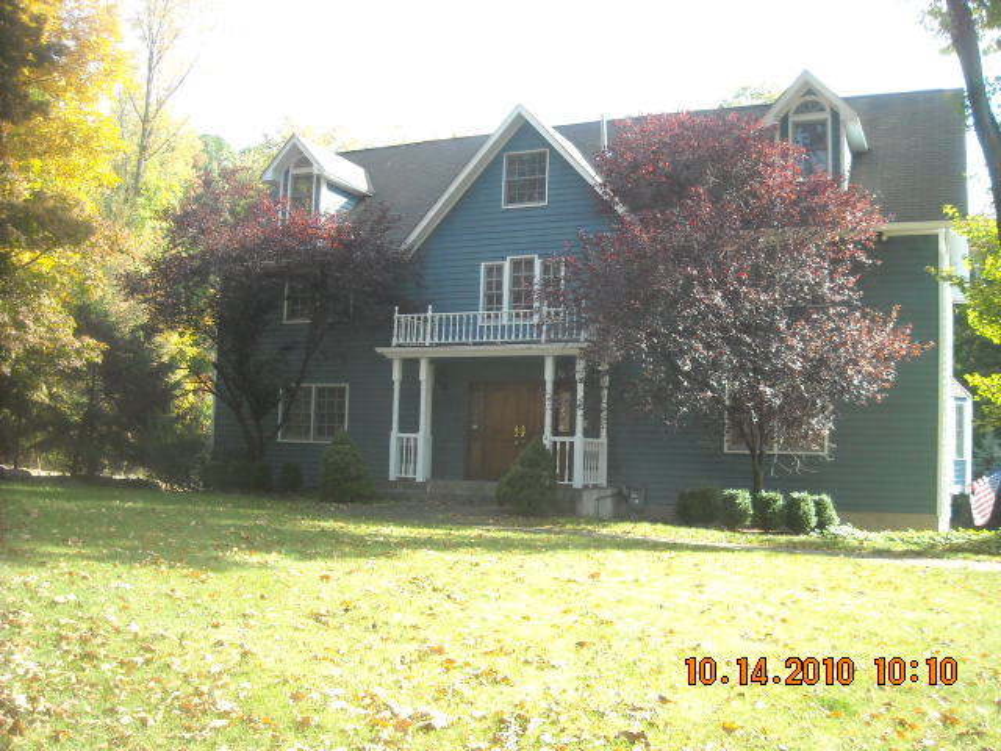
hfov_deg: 52.6
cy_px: 376
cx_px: 500
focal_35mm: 35
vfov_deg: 40.7
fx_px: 1012
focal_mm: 5.7
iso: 200
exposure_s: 1/250
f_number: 2.8
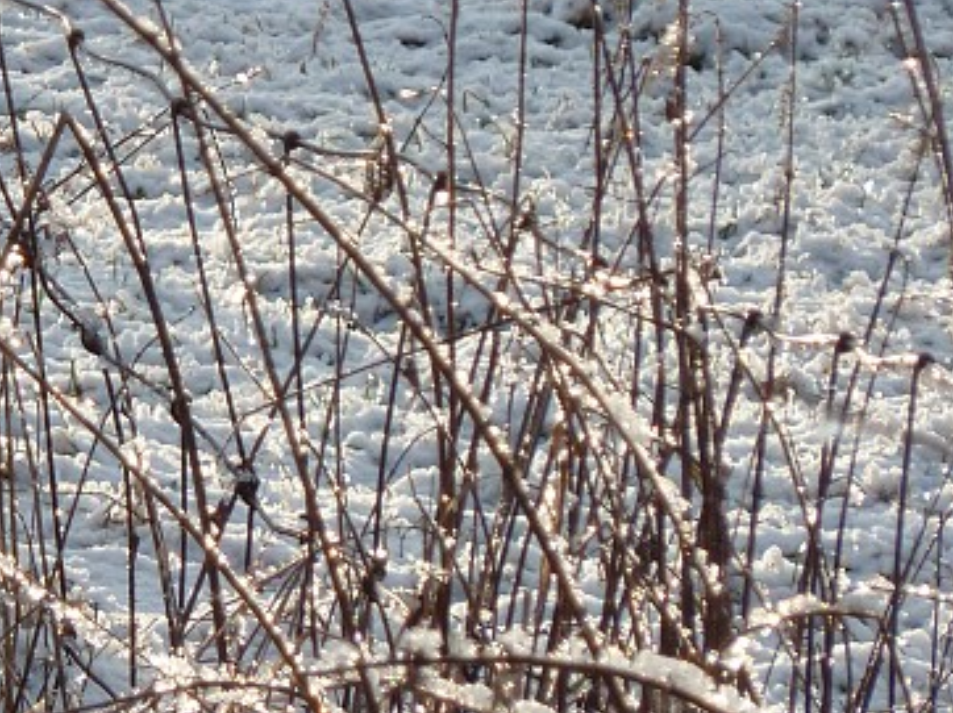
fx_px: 17525
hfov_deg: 3.1
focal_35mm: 637
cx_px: -84
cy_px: -82
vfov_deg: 2.3
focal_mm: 37
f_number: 4.6
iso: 80
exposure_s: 1/250
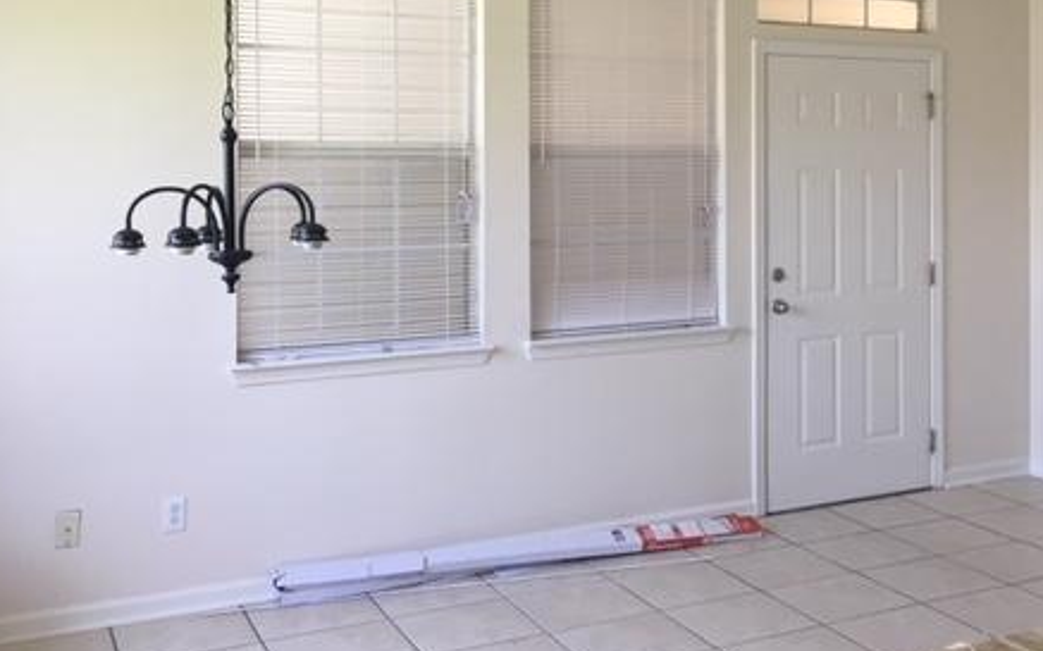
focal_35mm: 45
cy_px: 169
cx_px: 742
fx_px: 1279
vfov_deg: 28.2
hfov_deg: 43.4
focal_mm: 4.15
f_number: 2.2
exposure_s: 1/40
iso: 25
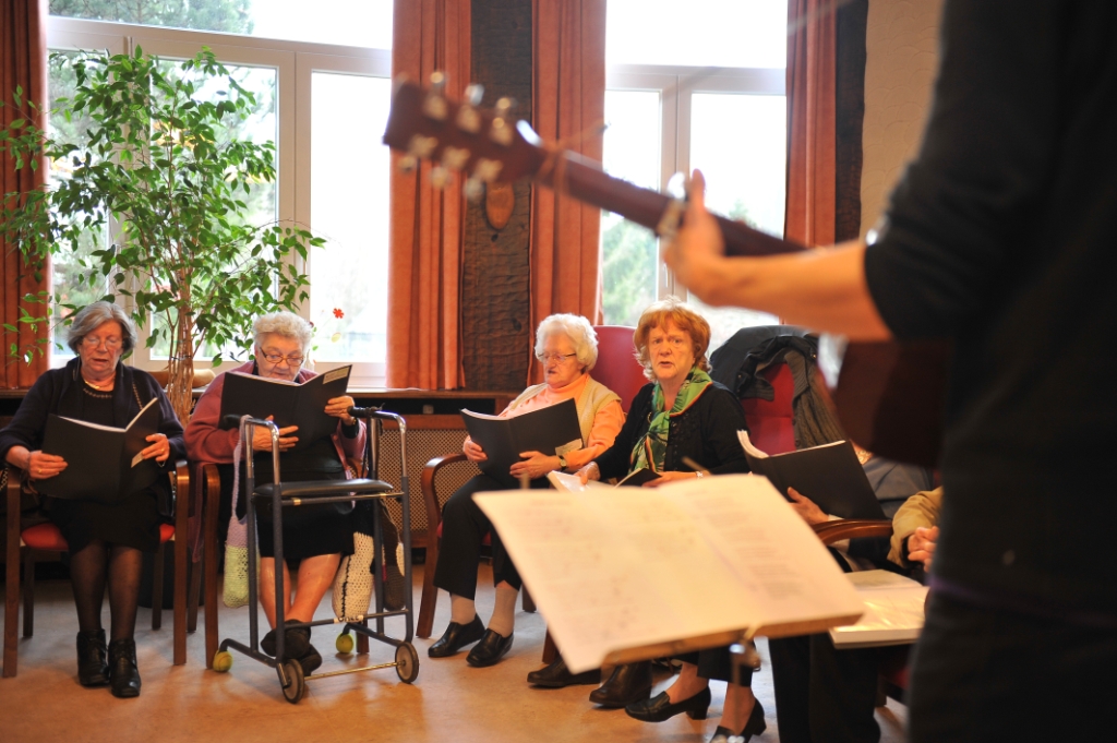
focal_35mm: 45
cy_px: 372
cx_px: 558
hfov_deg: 43.6
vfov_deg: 29.8
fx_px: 1395
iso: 640
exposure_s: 1/80
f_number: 2.8
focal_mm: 45
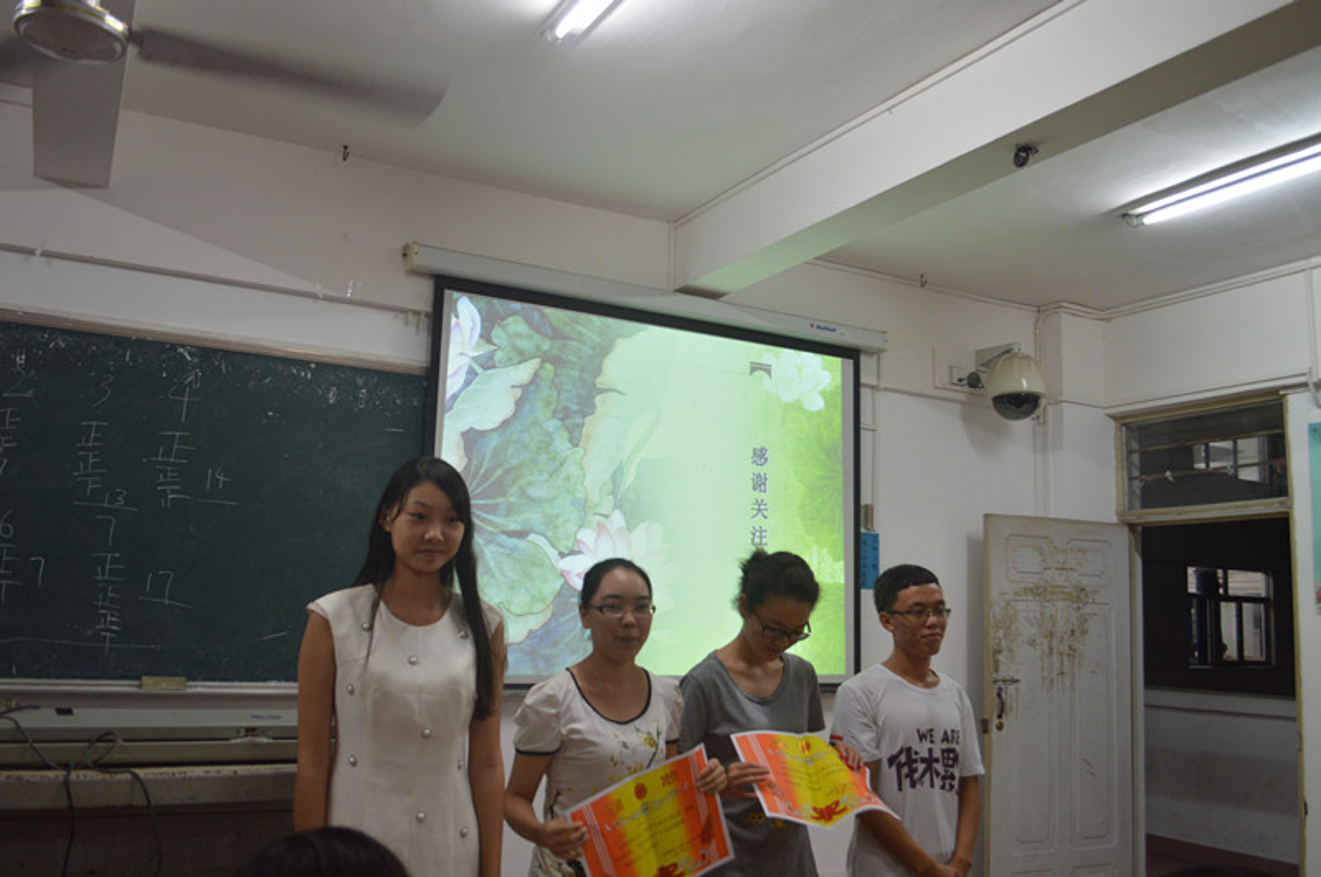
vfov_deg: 43.5
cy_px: 438
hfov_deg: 62.0
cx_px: 660
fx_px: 1099
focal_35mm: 30
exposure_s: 1/50
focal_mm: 20
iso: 400
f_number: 3.8
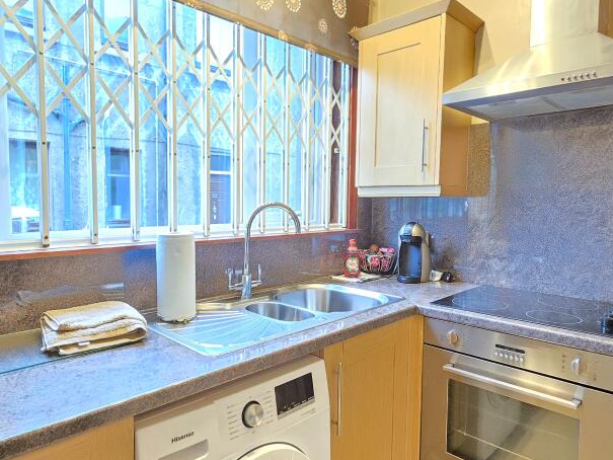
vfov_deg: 61.1
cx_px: 277
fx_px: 390
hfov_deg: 76.2
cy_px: 224
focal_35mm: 22
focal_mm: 2.2
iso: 1000
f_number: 2.2
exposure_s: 1/50
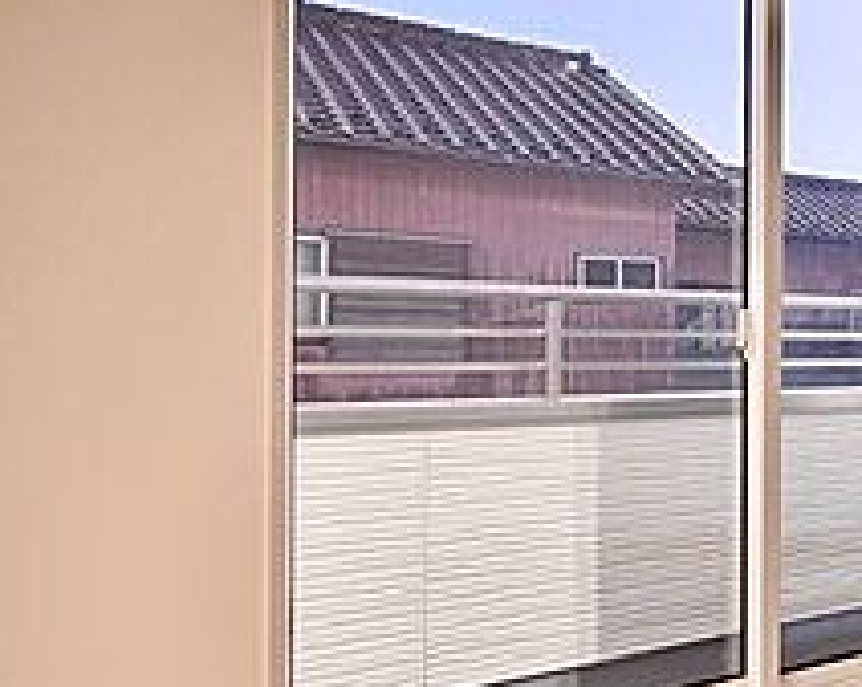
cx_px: 1244
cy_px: 344
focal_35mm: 40
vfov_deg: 37.3
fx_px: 1019
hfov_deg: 30.1
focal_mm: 2.22
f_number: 2.2
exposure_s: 1/756
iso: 64
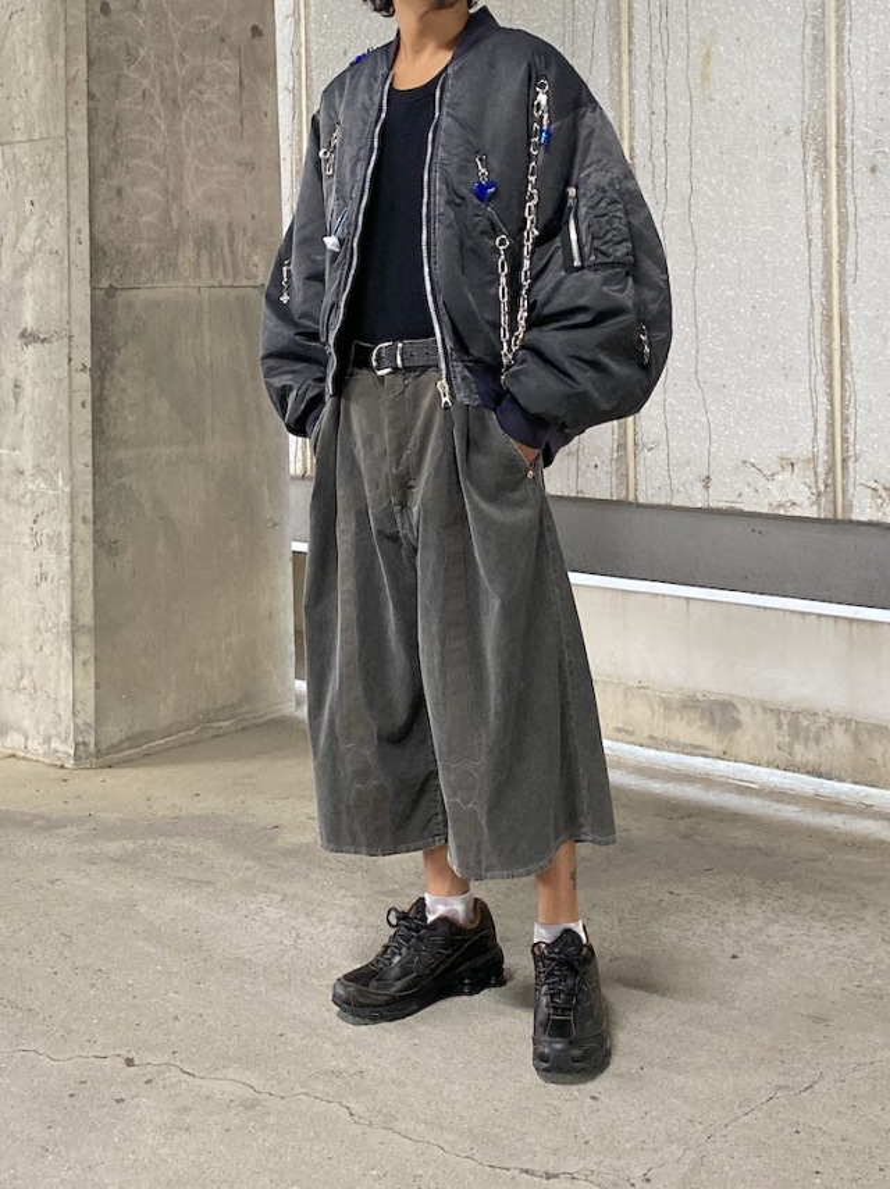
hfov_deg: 53.0
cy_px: 594
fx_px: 892
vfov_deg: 67.3
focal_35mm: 26
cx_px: 445
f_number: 1.8
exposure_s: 1/50
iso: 400
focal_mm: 4.25
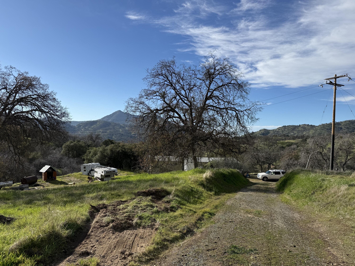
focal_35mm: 24
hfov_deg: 71.6
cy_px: 133
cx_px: 178
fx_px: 246
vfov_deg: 56.8
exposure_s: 1/6173
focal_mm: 6.76
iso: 80
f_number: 1.78
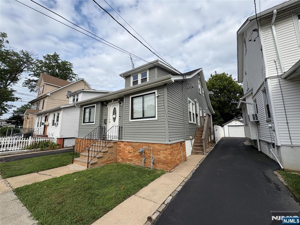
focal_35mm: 14
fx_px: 121
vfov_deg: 85.7
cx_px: 150
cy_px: 112
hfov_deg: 102.1
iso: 40
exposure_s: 1/1449
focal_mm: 2.22
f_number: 2.2
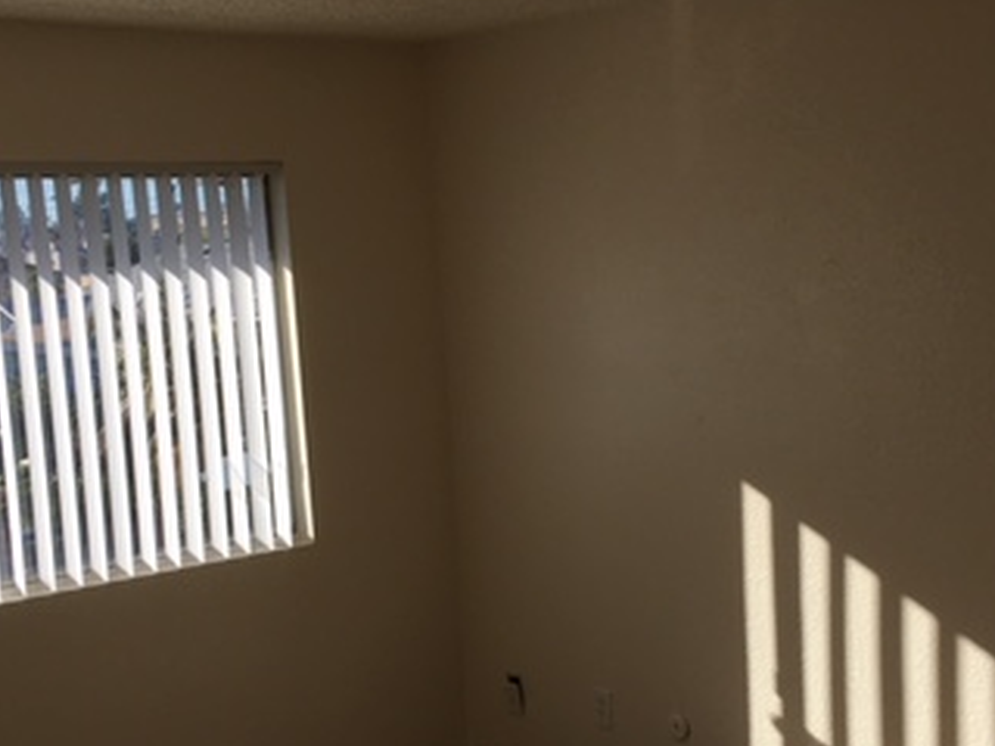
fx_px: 1667
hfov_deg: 33.2
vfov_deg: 25.1
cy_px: 491
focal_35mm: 58
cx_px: 544
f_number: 2.2
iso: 25
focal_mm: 4.15
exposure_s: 1/999
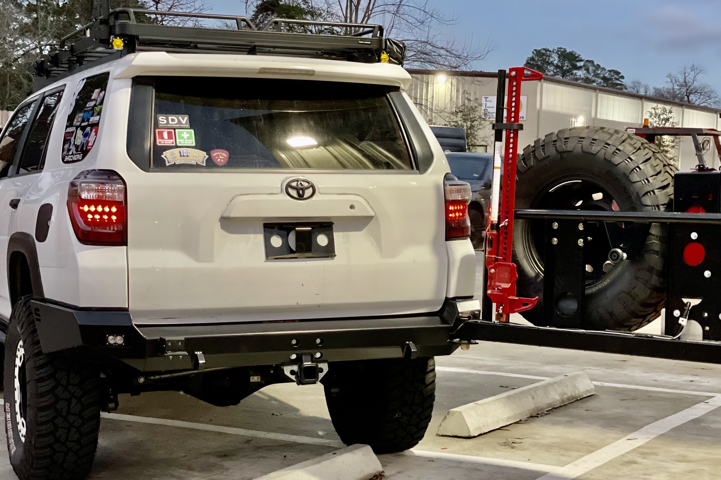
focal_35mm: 64
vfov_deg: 21.2
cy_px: 250
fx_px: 1282
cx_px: 385
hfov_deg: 31.4
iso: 400
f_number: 2
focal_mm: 6
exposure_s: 1/40
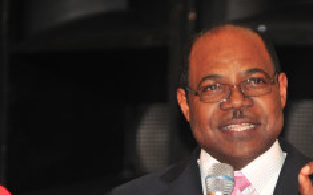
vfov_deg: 3.0
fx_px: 3746
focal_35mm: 439
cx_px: 245
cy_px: 195
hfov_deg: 4.8
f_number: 2.8
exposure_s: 1/320
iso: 500
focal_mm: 135
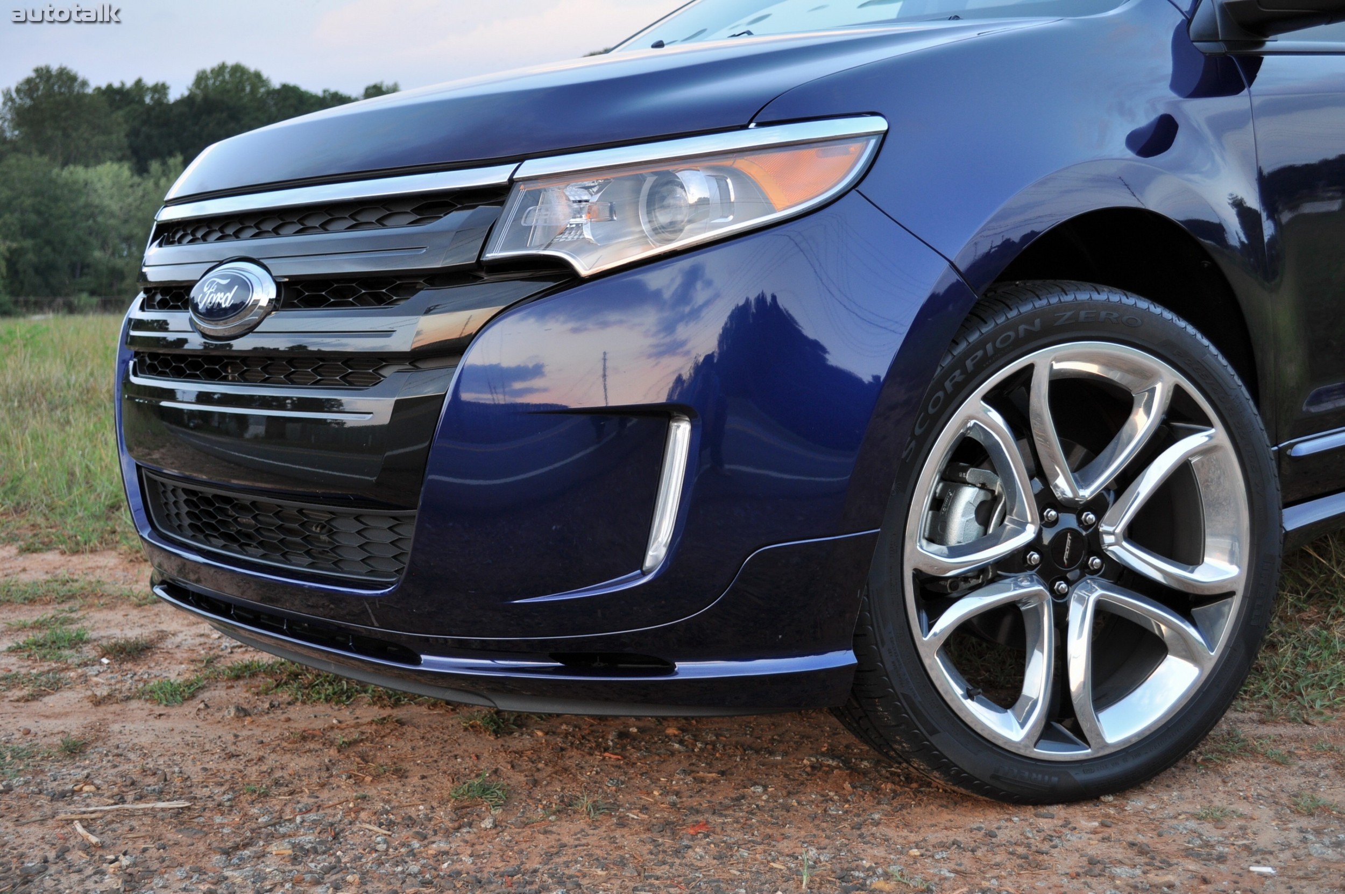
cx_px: 672
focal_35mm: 44
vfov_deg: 30.8
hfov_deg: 45.0
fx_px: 1623
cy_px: 447
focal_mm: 29
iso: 200
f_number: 4.5
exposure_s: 1/60
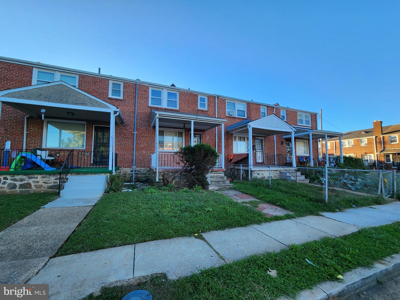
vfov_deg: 89.9
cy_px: 150
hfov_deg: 106.2
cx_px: 200
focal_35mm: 13
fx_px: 150
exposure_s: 1/297
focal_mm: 2.2
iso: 50
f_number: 2.2
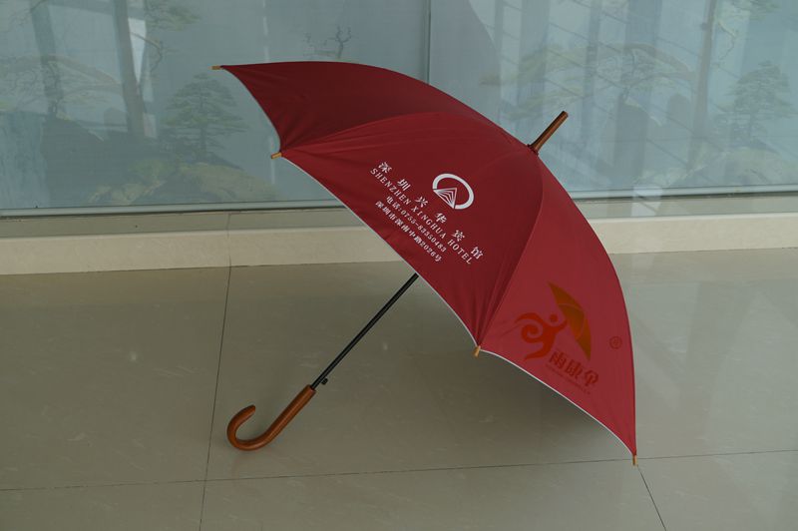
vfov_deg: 31.8
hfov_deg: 46.4
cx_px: 399
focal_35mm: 42
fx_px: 930
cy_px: 266
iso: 100
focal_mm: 28
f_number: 5.6
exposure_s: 1/80
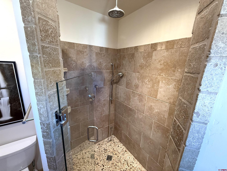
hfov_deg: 102.1
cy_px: 86
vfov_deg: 85.7
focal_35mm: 14
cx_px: 114
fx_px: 92
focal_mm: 2.22
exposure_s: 1/60
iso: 320
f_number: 2.2
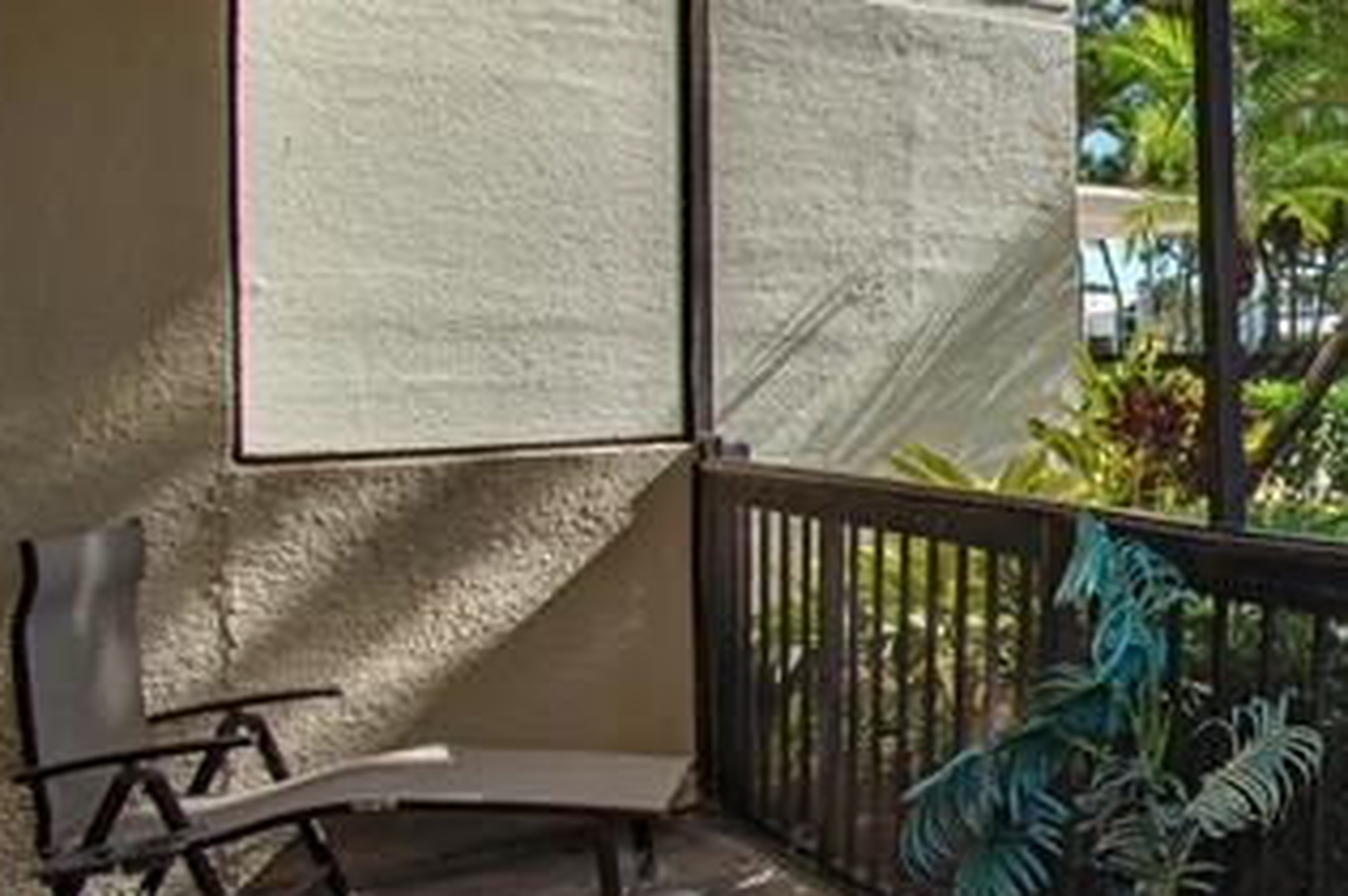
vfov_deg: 34.7
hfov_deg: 38.9
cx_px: 1574
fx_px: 1421
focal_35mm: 38
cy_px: 318
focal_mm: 10
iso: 100
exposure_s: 1/200
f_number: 9
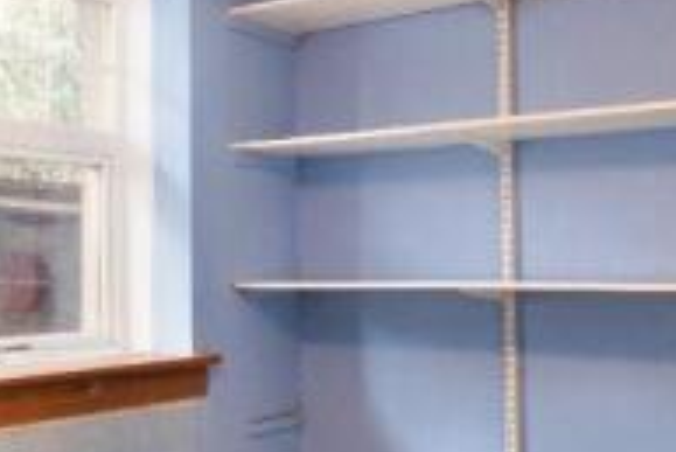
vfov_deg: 26.5
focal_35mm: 51
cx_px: -46
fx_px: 958
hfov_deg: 34.3
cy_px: 180
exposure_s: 1/1.67
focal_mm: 10
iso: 320
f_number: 8
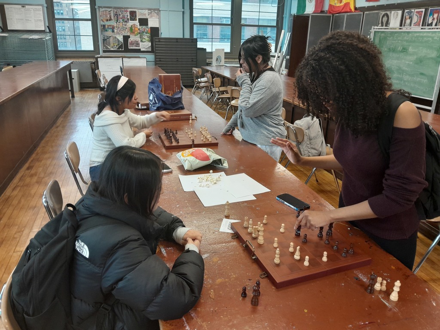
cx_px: 220
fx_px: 330
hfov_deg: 67.3
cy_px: 165
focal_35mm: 26
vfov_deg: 53.1
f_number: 1.8
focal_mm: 3.98
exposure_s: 1/60
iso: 320
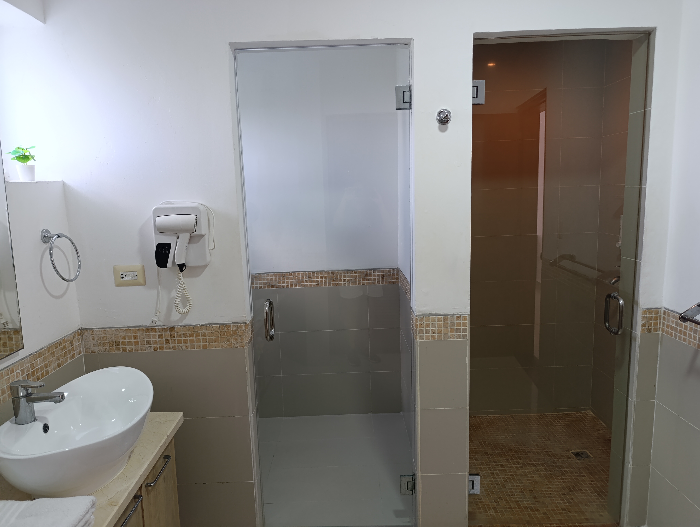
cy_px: 264
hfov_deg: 73.8
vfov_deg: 59.0
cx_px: 350
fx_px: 466
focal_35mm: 23
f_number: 1.6
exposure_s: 1/100
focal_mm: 6.14
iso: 640
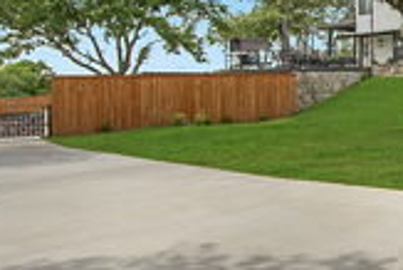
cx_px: 457
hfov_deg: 35.1
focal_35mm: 47
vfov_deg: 28.4
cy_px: 73
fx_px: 527
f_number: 8
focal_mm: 10
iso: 100
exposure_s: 1/200
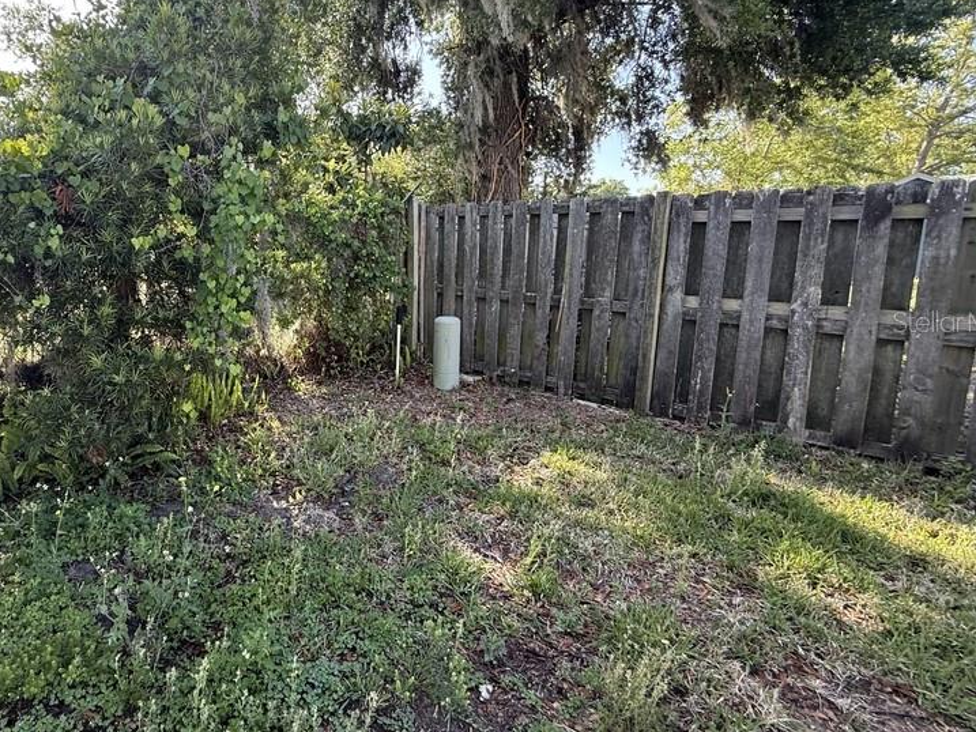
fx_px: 564
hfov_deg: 79.0
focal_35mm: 20
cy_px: 321
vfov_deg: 65.8
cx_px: 324
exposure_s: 1/157
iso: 64
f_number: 2.2
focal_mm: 2.22
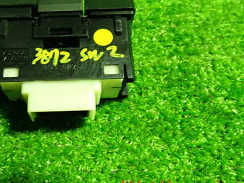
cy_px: 51
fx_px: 331
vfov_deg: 30.5
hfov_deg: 39.8
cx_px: 75
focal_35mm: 47
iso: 500
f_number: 2.3
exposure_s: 1/30
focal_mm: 5.4
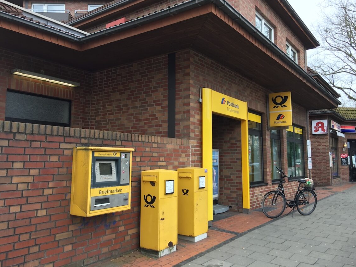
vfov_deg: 46.8
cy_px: 132
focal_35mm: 30
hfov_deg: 59.9
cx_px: 182
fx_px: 309
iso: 32
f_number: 2.2
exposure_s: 1/185
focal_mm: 4.15
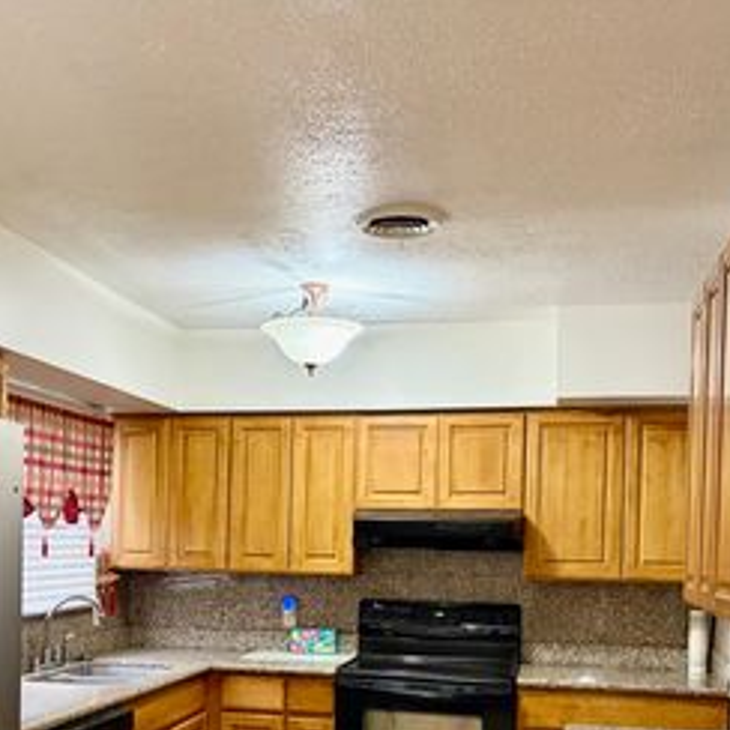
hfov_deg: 35.8
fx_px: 1121
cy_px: 555
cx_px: 266
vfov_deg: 35.2
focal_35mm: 47
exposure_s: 1/40
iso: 400
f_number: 1.6
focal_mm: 5.96
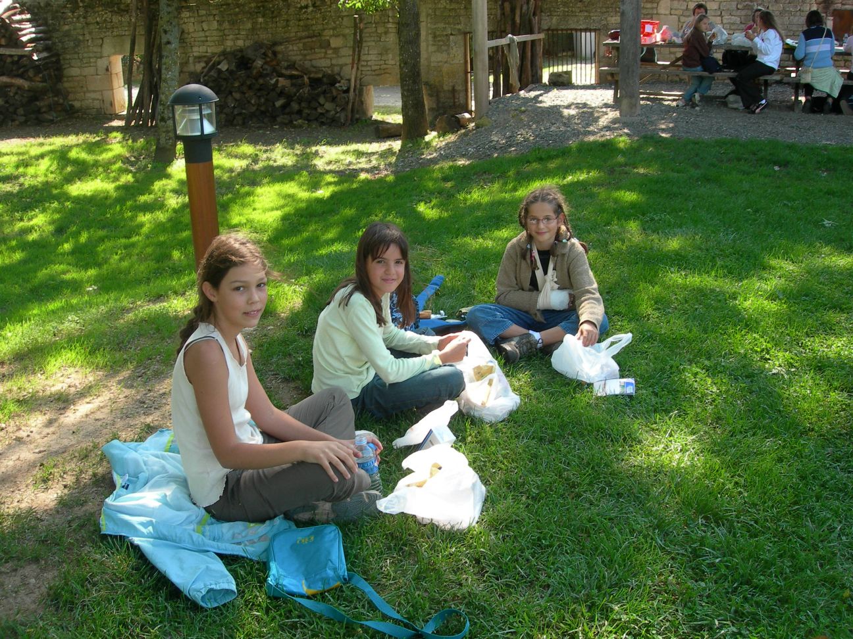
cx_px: 426
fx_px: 936
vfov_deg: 37.7
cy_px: 320
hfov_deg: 49.0
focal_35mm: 38
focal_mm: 7.8
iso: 50
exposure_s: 1/76.8
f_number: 4.8
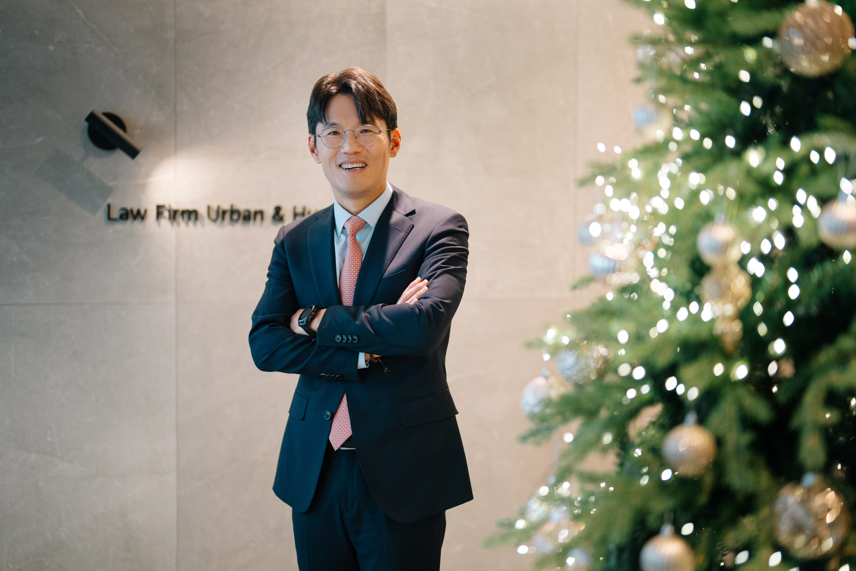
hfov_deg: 39.6
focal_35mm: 50
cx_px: 428
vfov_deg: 27.0
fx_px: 1189
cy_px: 286
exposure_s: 1/250
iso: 1000
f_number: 1.2
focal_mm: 50
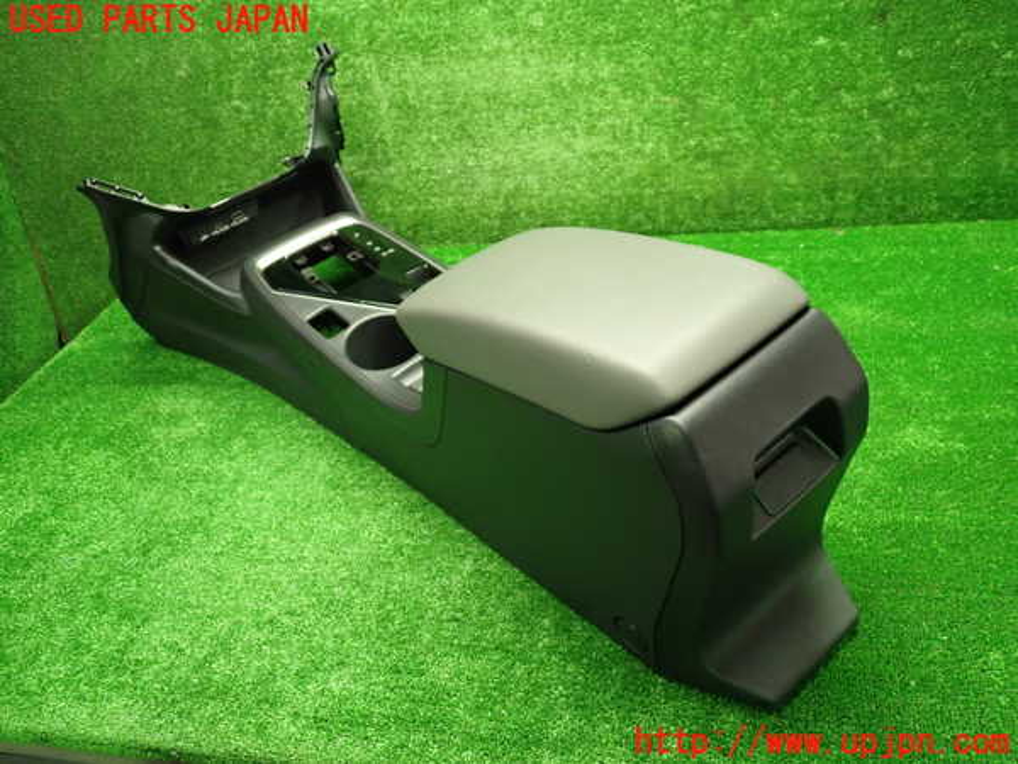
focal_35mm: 30
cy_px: 382
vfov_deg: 46.8
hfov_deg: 60.0
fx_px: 882
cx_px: 509
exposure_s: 1/30
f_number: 2.3
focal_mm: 5.4
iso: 500
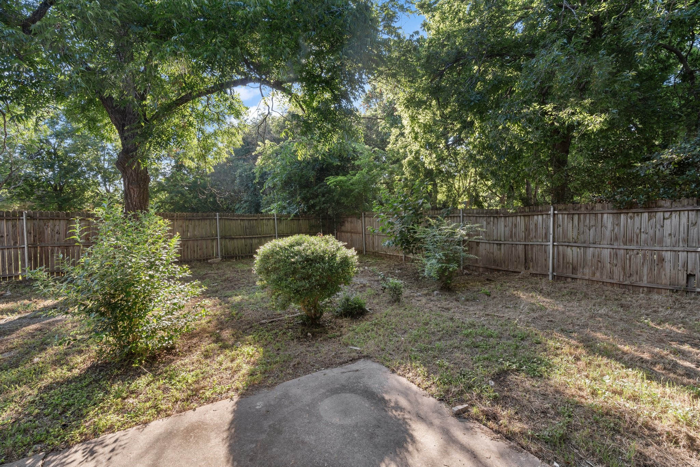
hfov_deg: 96.7
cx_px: 350
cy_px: 234
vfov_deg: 73.7
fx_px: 311
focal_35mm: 16
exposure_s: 1/5
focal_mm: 16
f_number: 8
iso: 400
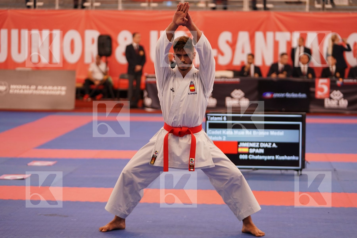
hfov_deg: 17.8
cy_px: 119
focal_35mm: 115
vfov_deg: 11.9
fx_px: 1140
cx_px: 178
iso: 800
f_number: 2.8
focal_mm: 115
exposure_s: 1/500
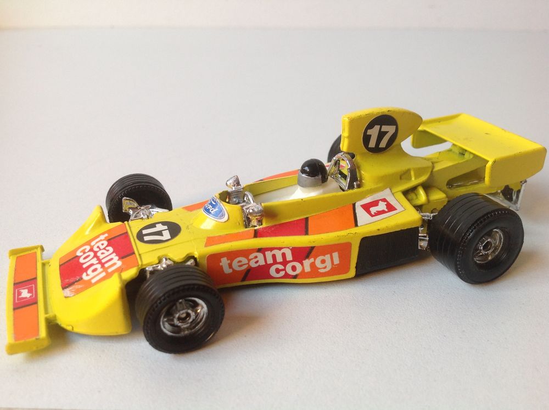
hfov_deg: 52.7
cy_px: 205
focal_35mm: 35
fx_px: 554
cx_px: 274
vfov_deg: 40.6
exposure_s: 1/40
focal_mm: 4.28
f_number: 2.4
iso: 50
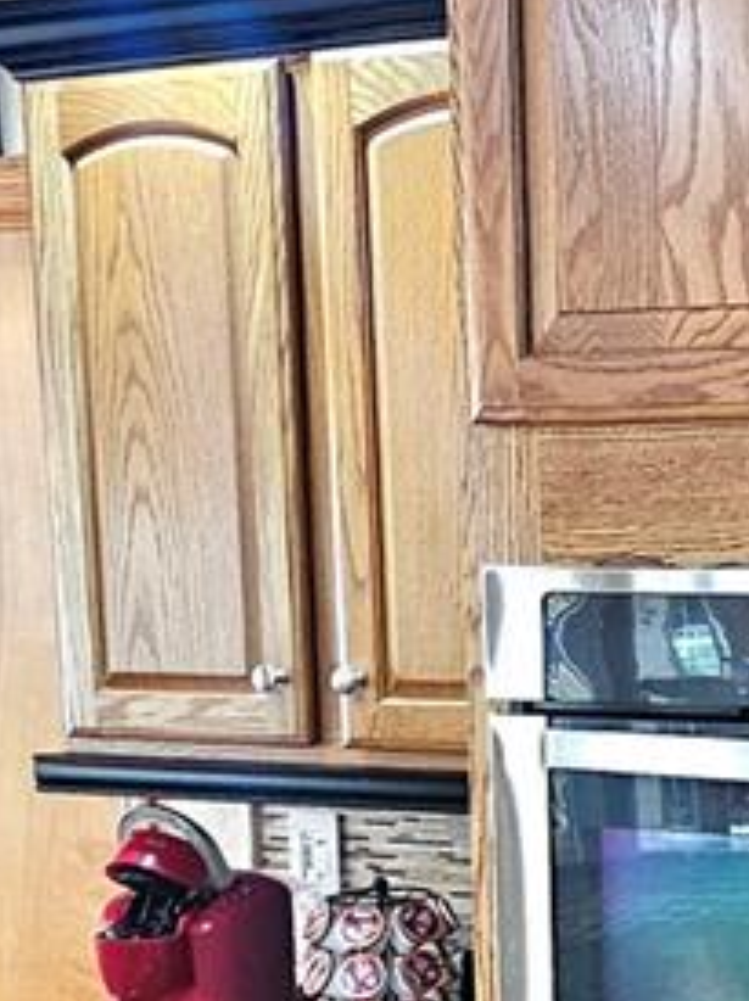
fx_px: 1647
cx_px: 961
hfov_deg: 22.9
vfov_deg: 32.4
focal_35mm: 57
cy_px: 866
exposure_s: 1/40
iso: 320
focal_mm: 2.2
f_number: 2.2
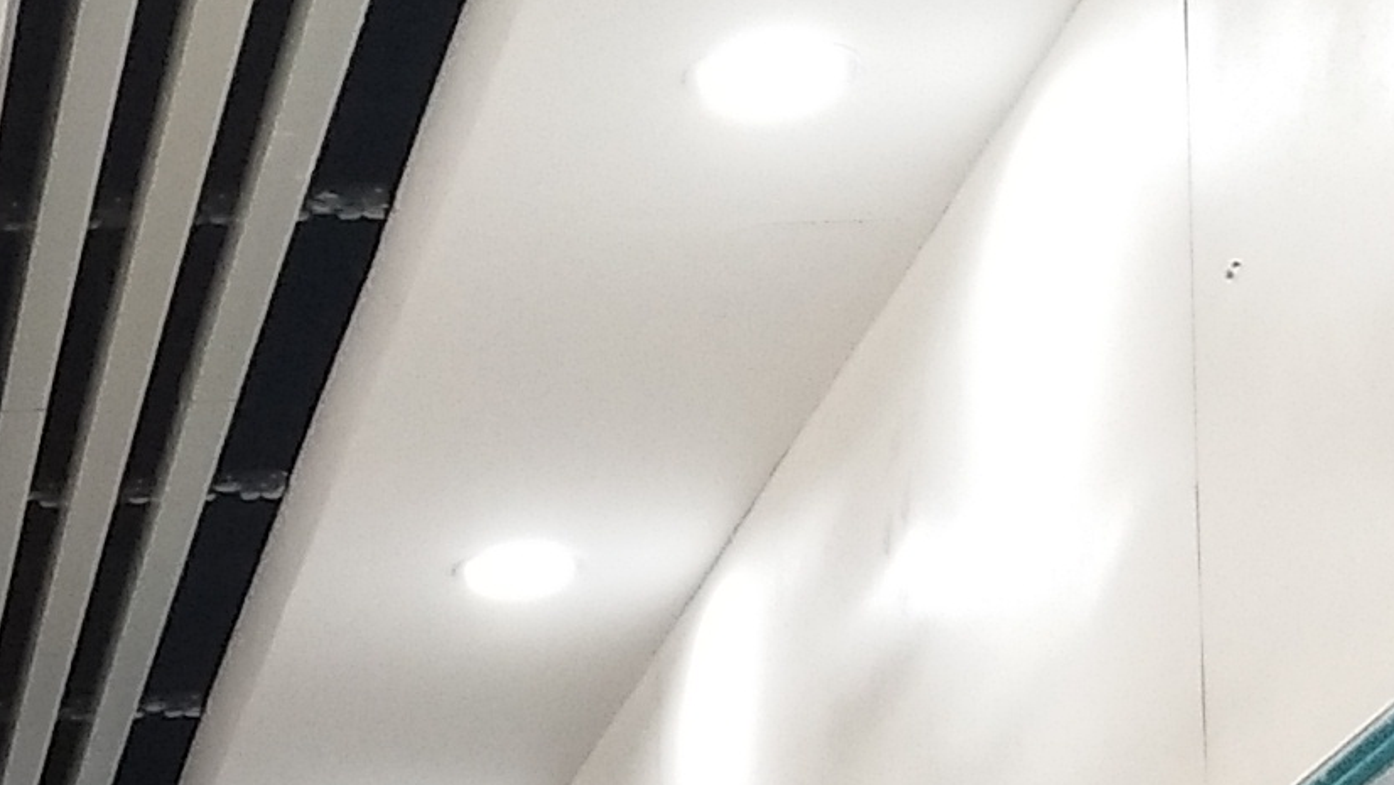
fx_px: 5841
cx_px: -813
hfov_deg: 12.8
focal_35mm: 158
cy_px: 1638
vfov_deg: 7.4
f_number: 2
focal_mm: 3.88
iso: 125
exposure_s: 1/50
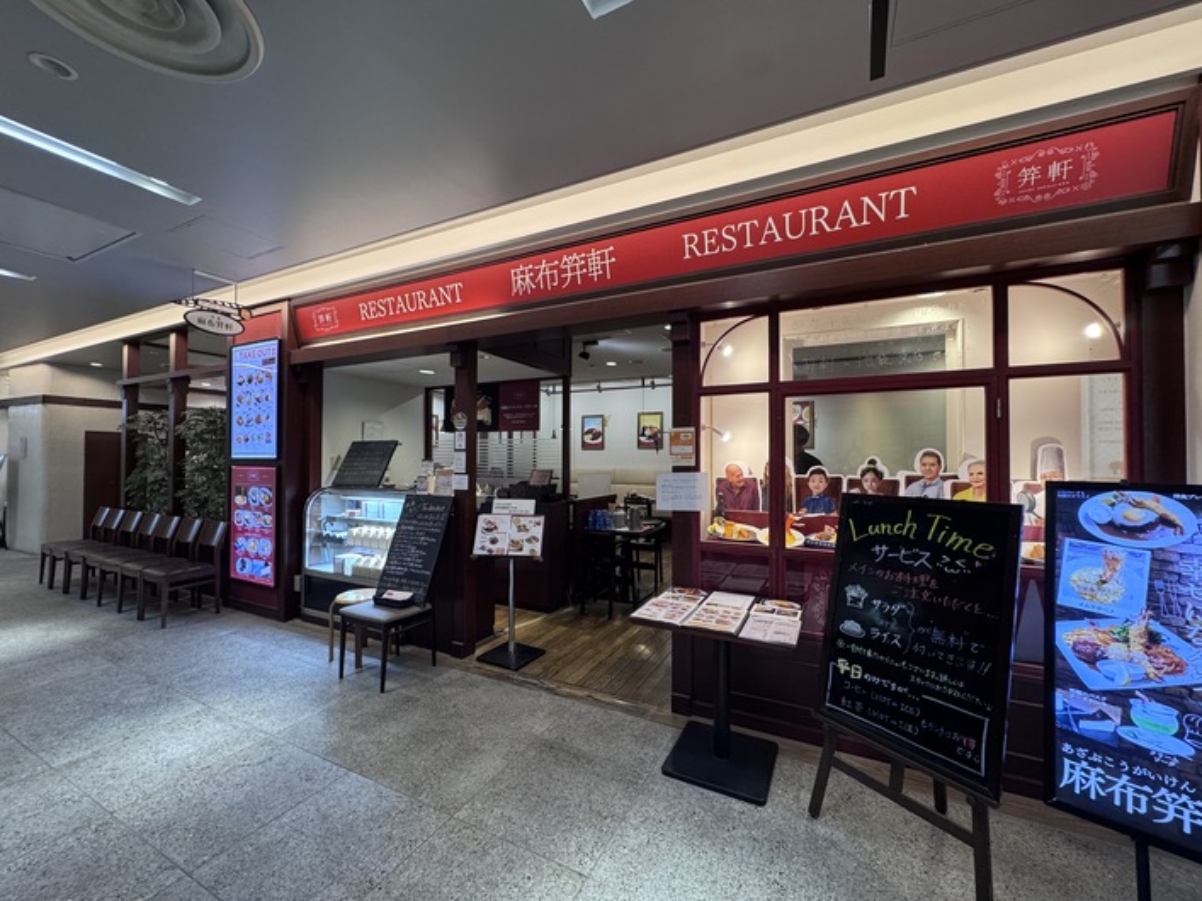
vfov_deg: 85.7
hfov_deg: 102.1
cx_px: 601
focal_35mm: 14
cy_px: 450
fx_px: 486
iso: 250
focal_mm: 2.22
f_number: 2.2
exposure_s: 1/100
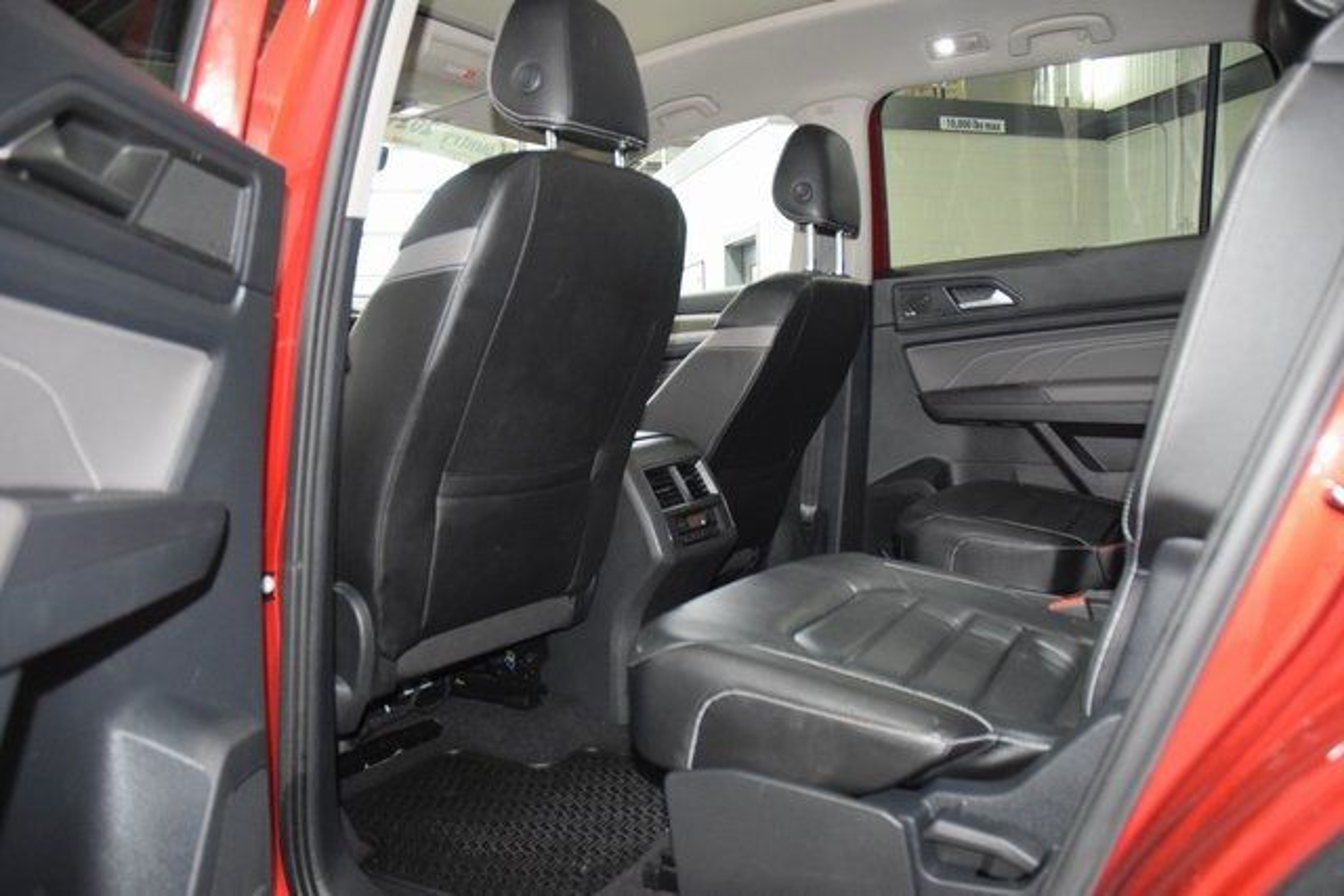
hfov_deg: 67.4
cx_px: 672
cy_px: 448
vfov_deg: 48.0
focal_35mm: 27
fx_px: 1008
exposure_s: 1/50
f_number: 3.5
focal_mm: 18
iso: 3200
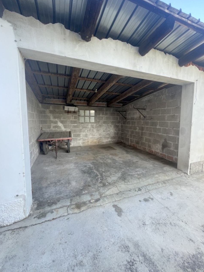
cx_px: 108
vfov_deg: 102.0
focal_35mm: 14
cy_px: 130
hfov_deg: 85.6
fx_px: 110
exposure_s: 1/99
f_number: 1.8
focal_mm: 1.57
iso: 80
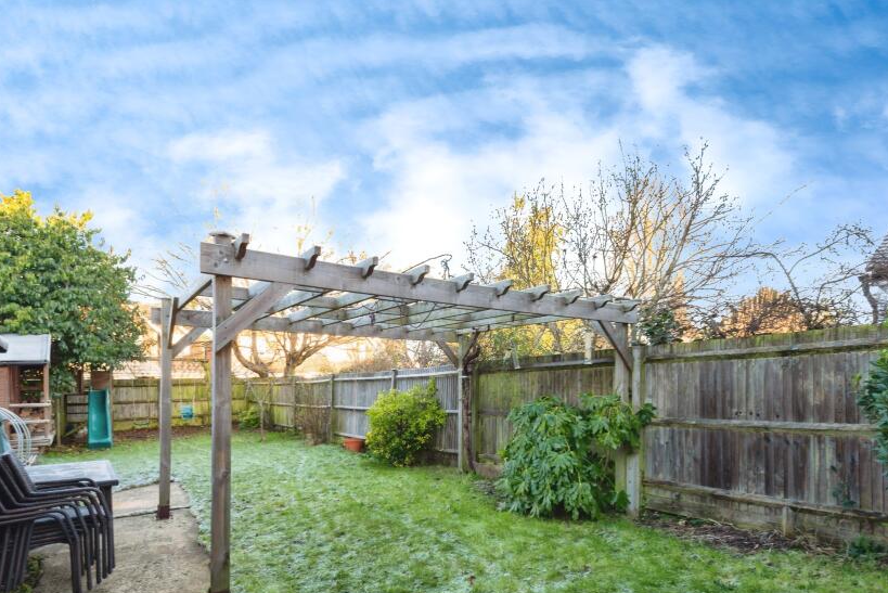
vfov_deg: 61.5
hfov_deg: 83.9
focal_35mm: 20
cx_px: 443
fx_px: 494
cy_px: 352
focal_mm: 16
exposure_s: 1/15
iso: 280
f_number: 11
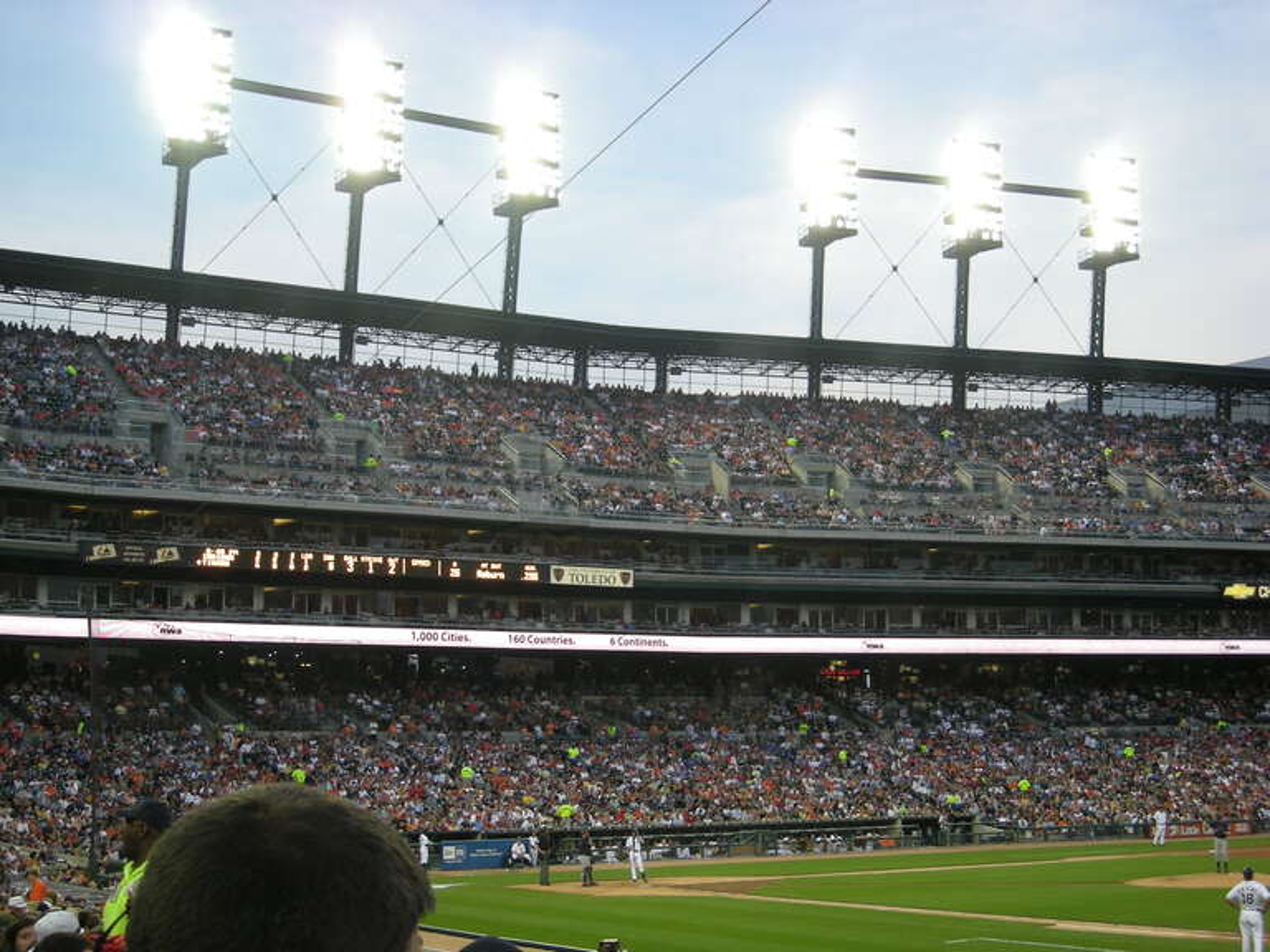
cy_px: 476
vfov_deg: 27.0
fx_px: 1981
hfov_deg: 35.5
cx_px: 635
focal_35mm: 54
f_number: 3.3
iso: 63
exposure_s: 1/59.6
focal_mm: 8.8
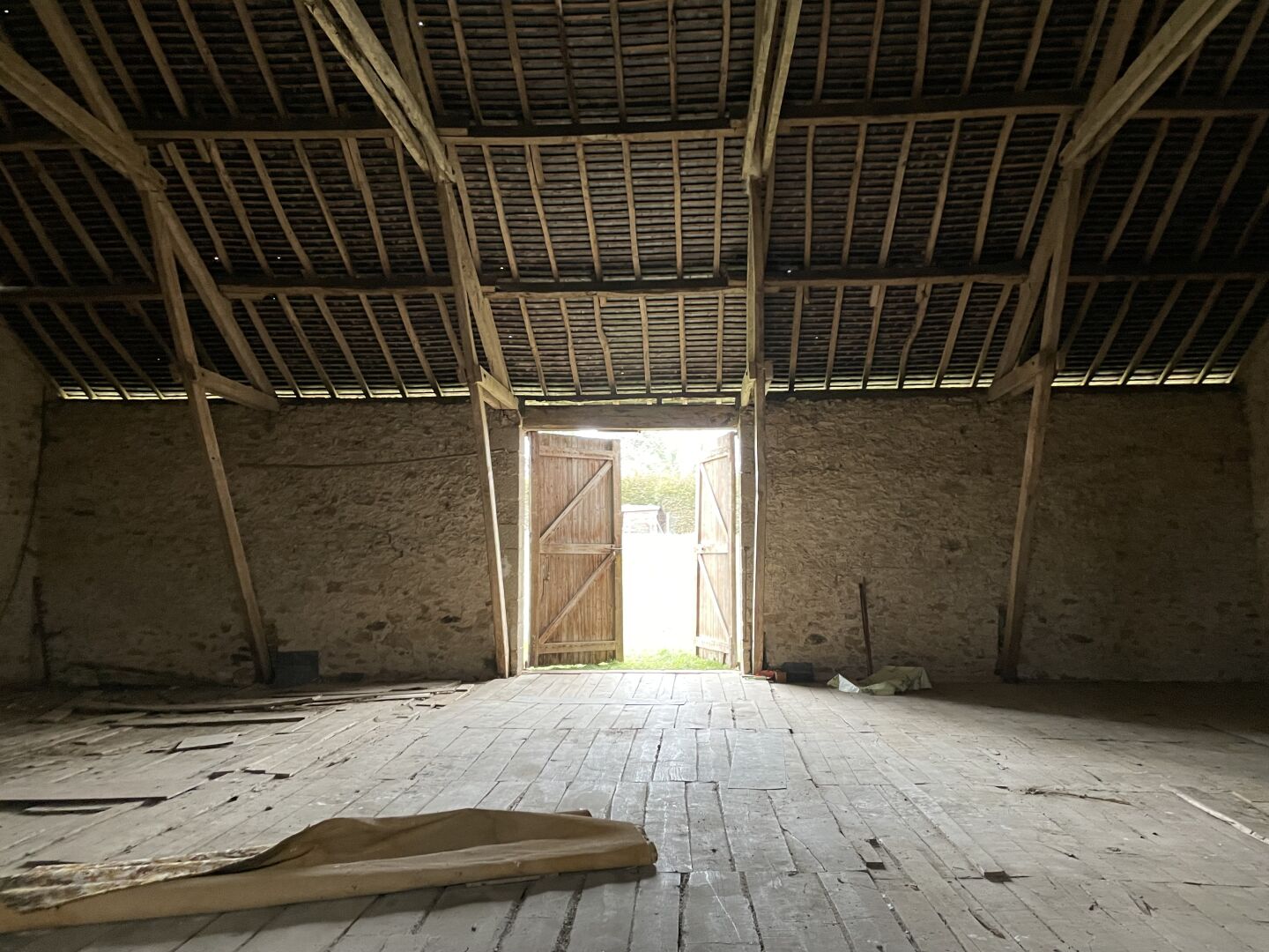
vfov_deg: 53.1
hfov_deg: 67.3
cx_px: 634
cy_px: 476
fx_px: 953
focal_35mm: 26
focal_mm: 4.2
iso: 500
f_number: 1.6
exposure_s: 1/40
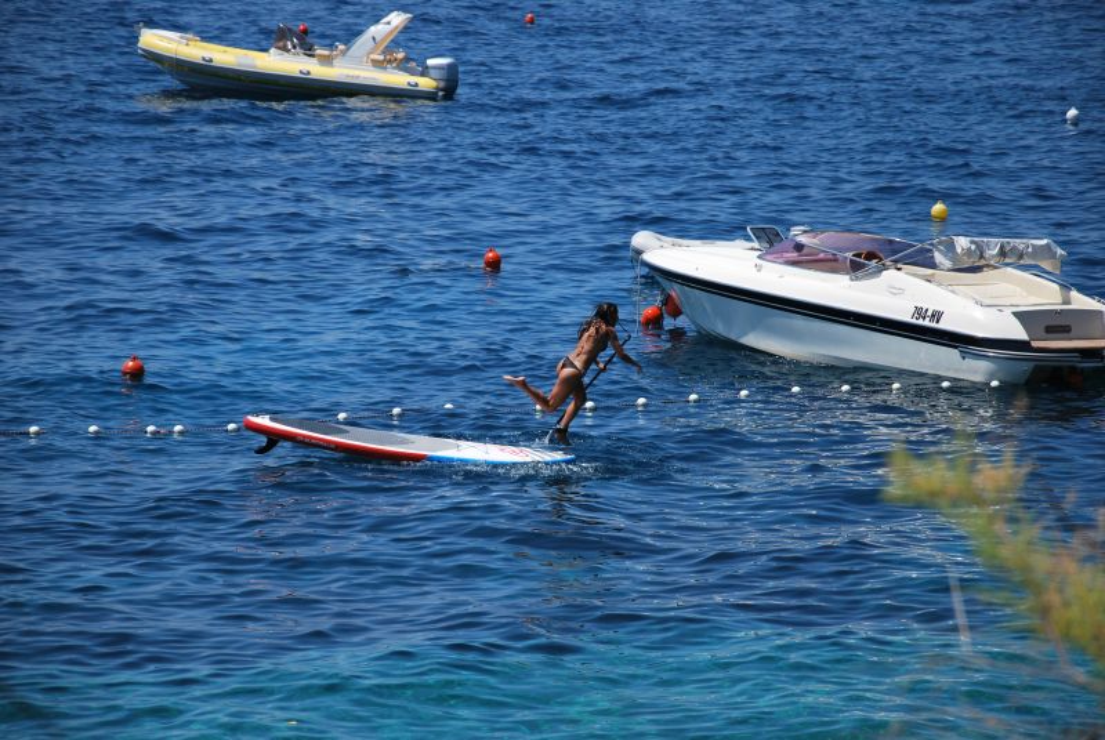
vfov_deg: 8.7
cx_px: 552
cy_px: 370
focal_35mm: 158
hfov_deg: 13.0
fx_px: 4841
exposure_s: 1/500
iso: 100
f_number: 5.6
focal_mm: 105
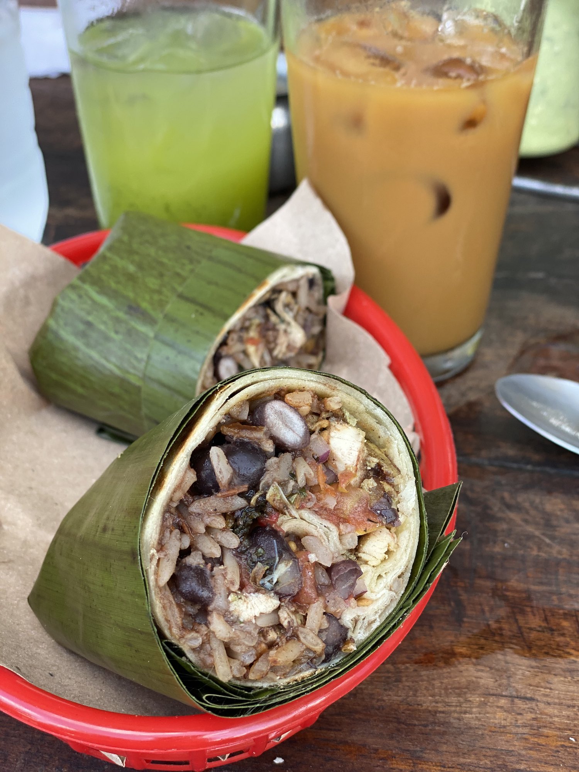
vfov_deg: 36.8
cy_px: 386
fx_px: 1160
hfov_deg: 28.0
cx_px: 290
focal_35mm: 52
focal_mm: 6
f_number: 2
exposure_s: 1/122
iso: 50
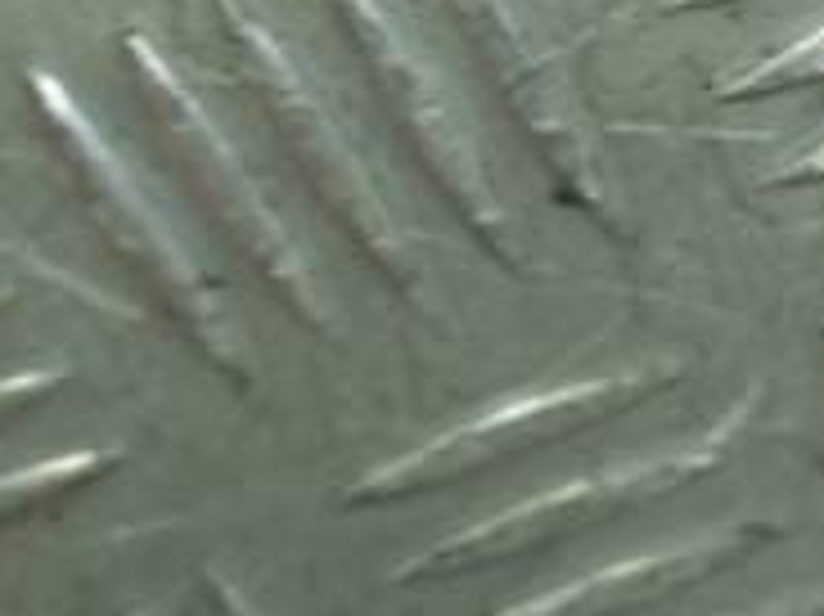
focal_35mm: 140
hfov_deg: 13.8
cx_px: 892
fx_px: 3330
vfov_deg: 9.9
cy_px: -594
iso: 40
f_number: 1.8
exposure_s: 1/50
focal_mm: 4.6
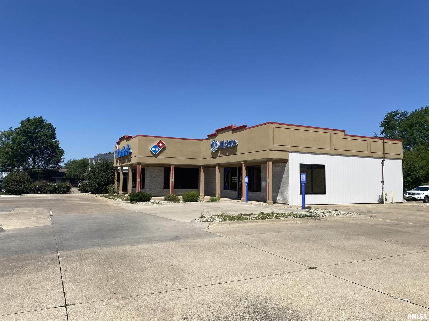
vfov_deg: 53.1
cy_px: 160
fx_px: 322
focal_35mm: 26
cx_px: 214
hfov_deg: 67.3
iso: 32
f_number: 1.8
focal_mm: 4.25
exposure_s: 1/4608
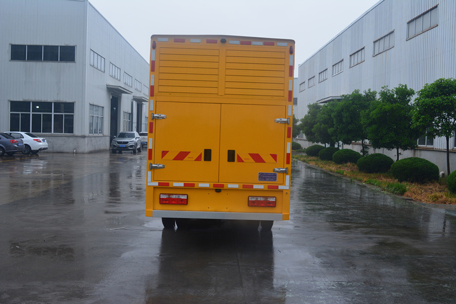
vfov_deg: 35.5
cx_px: 228
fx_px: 475
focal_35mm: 38
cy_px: 152
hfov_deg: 51.3
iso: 400
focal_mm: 25
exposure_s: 1/60
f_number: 10
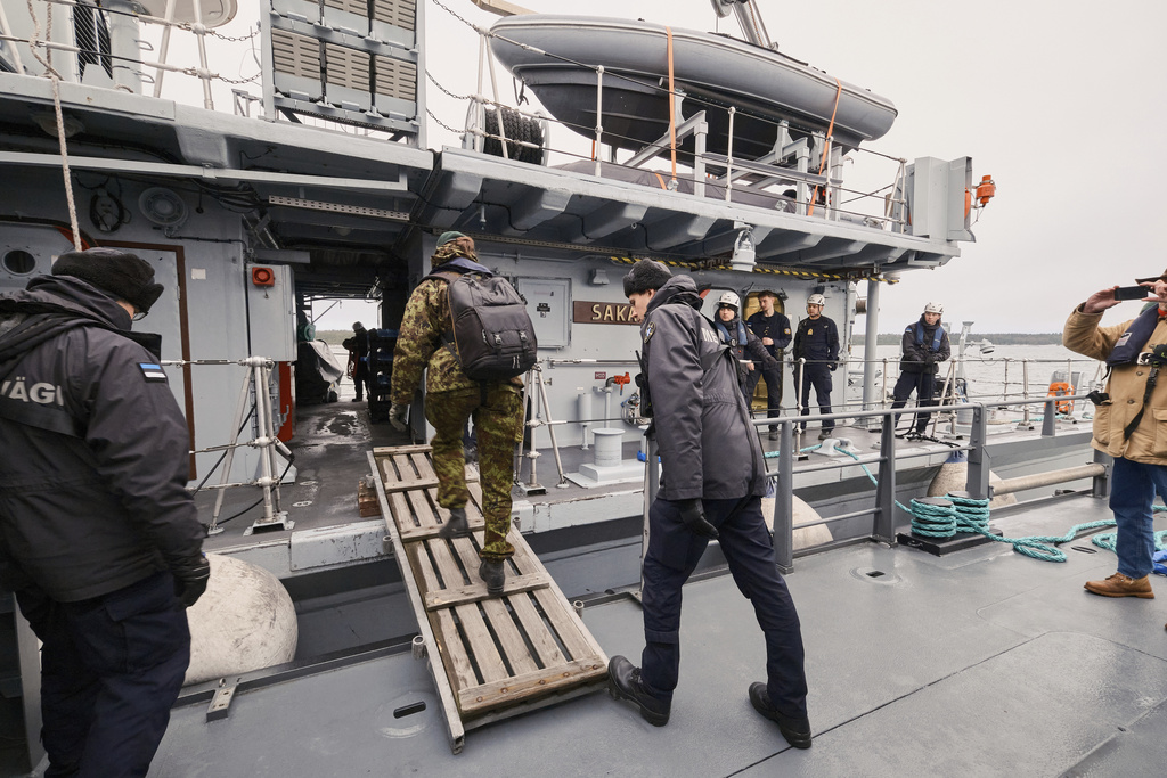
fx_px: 486
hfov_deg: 100.4
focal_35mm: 15
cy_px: 389
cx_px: 584
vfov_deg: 77.3
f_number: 5.6
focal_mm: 10
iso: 1250
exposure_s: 1/70
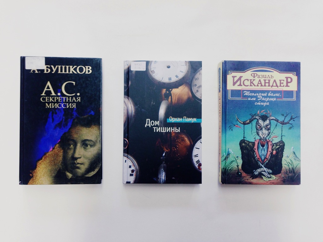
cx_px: 162
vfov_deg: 42.9
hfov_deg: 55.4
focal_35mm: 33
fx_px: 308
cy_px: 121
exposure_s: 1/20
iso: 50
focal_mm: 4.12
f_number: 2.4
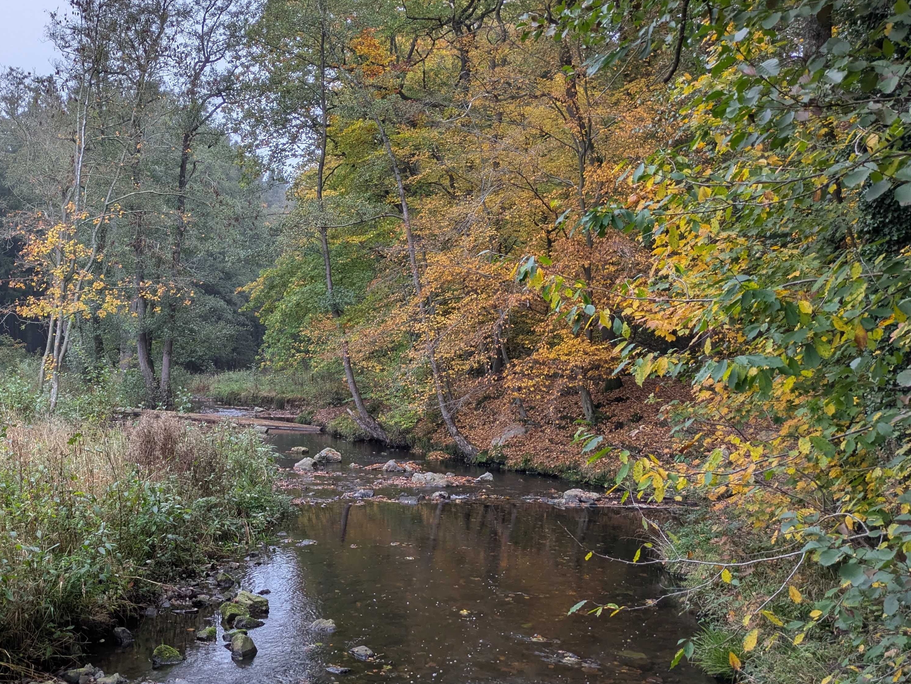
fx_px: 1027
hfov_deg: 46.6
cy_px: 414
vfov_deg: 36.7
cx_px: 261
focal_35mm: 39
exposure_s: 1/50
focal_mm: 5.43
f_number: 1.89
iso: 71
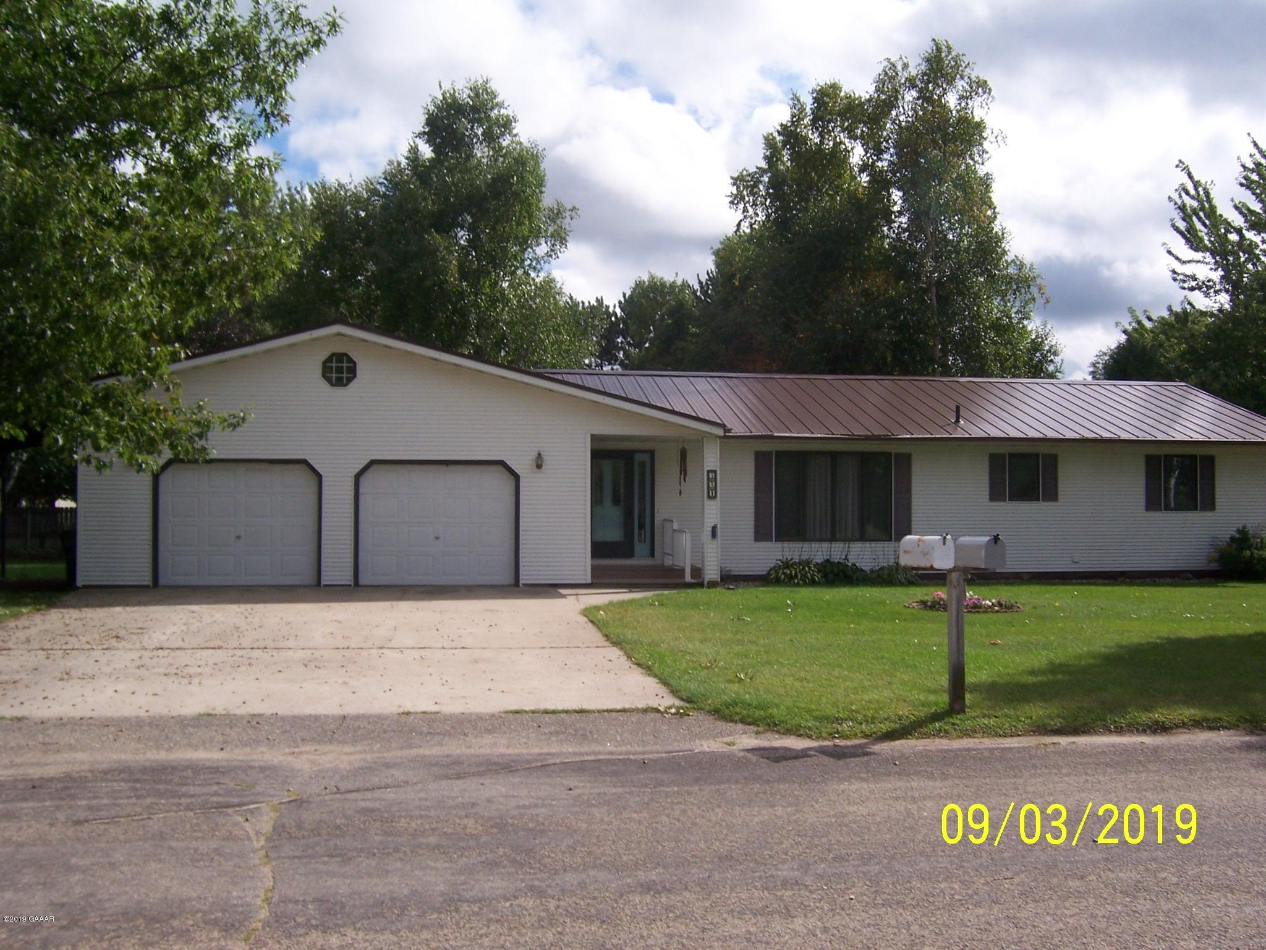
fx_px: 1207
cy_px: 475
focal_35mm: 33
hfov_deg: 55.4
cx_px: 633
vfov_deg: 42.9
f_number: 4
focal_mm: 5.5
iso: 80
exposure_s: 1/1000
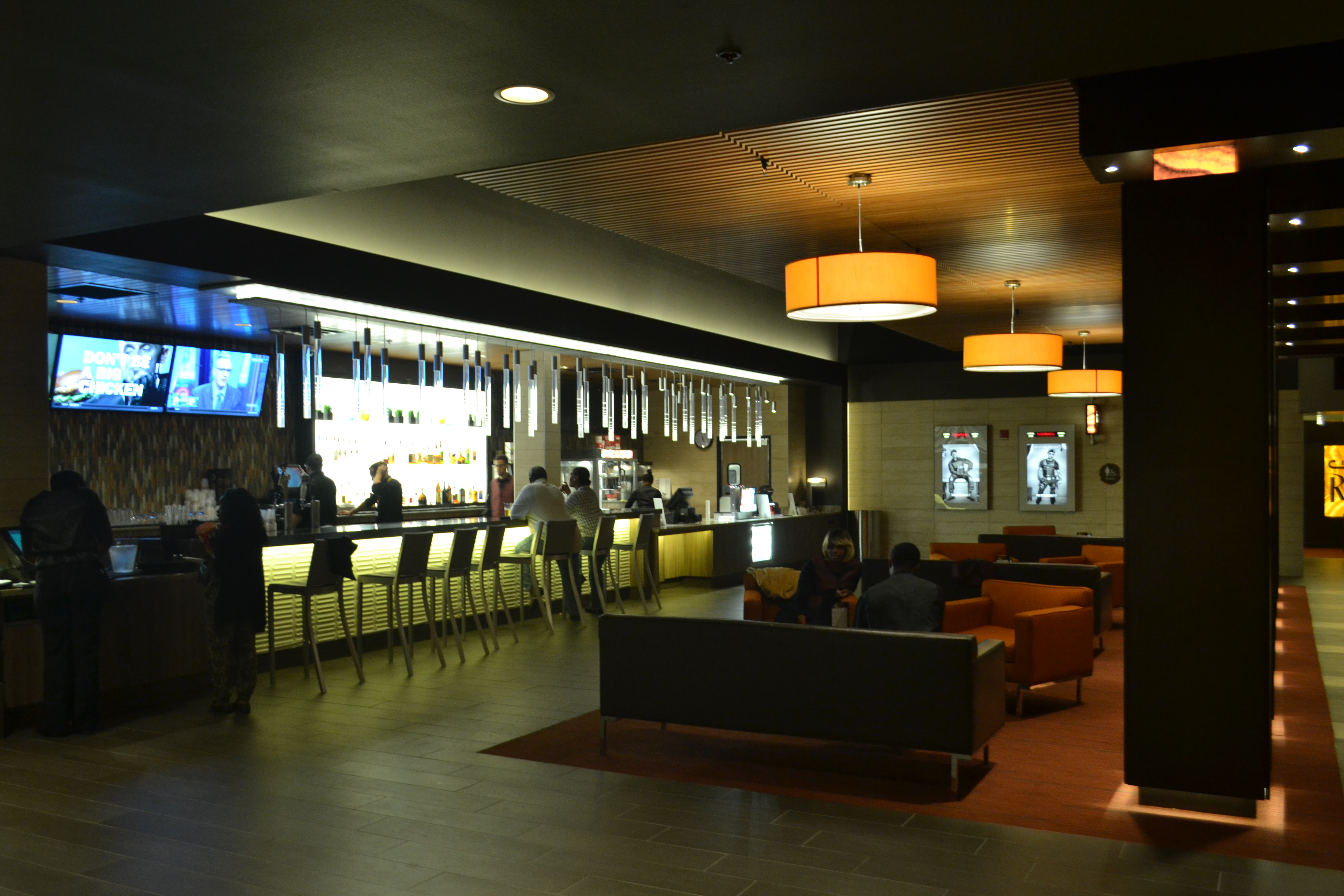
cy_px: 448
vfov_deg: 43.6
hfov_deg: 61.9
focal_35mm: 30
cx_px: 672
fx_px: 1120
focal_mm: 20
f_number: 3.8
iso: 800
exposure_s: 1/25
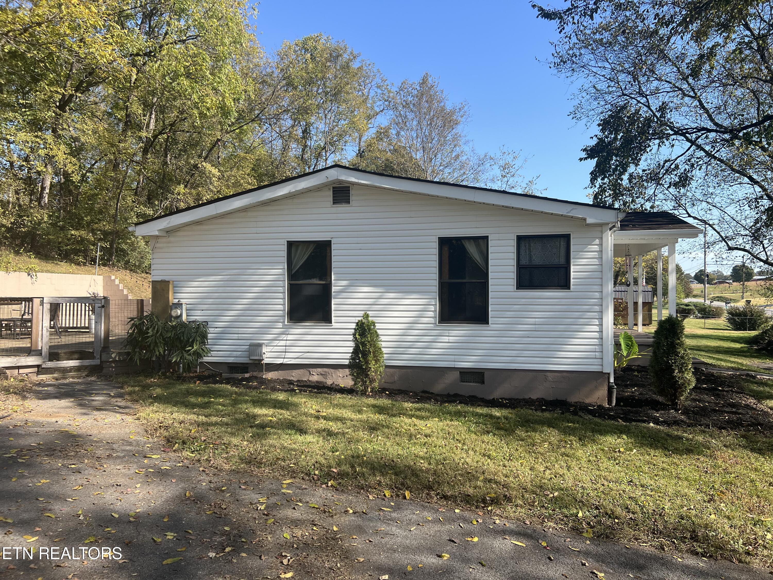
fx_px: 581
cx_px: 386
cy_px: 290
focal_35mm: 26
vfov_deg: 53.1
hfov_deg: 67.3
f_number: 1.5
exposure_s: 1/1869
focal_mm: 5.7
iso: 50
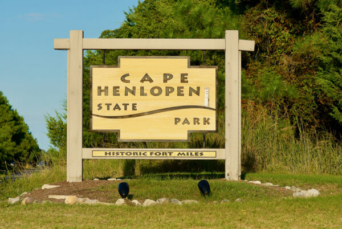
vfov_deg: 10.8
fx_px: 1213
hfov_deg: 16.0
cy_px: 114
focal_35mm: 128
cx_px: 171
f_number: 4.5
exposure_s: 1/1000
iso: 100
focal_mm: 85
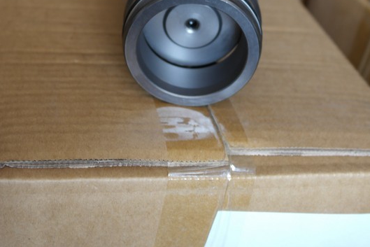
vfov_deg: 20.2
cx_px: 186
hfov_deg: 31.0
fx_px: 668
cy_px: -10
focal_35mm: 65
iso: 400
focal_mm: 28
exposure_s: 1/30
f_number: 4
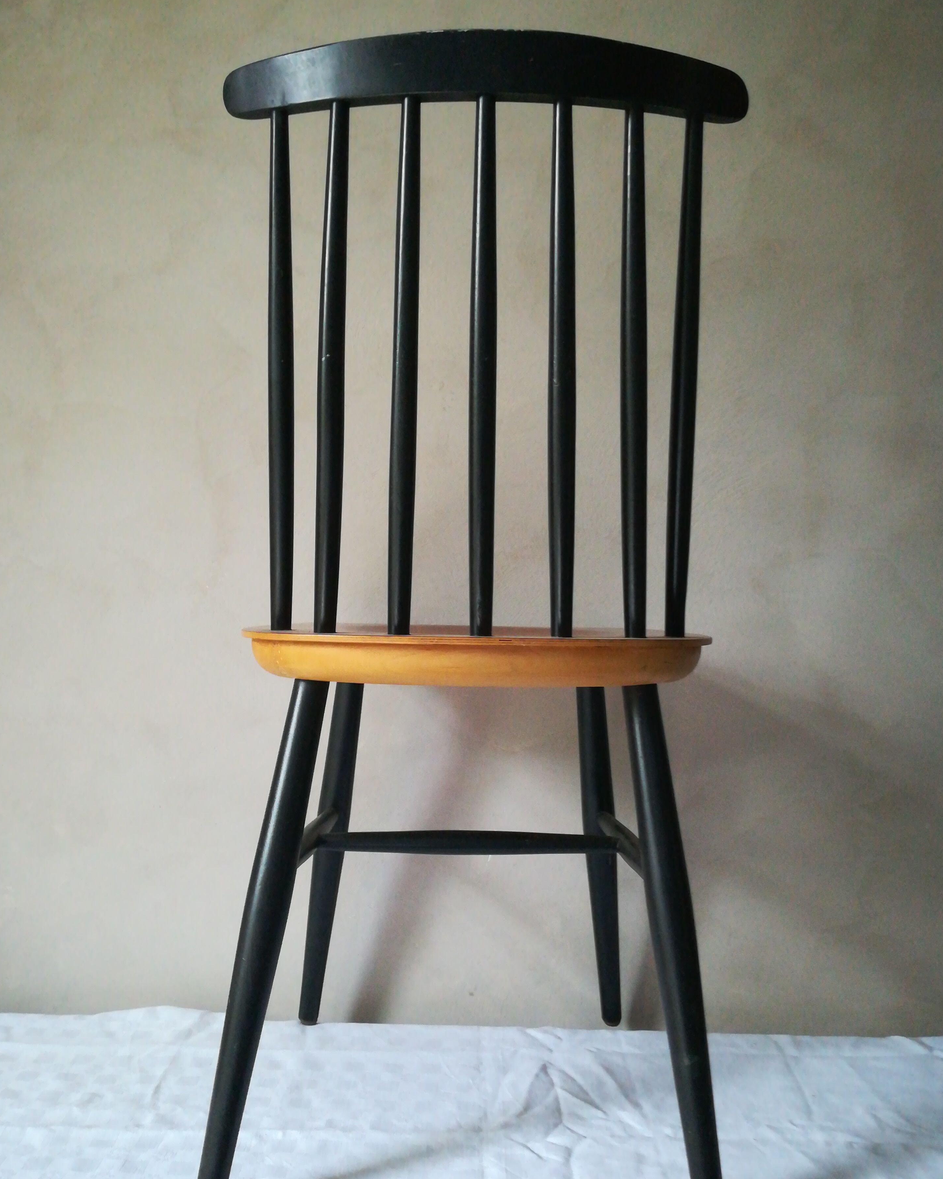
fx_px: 977
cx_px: 468
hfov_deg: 51.5
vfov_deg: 62.2
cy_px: 623
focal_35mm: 28
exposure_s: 1/25
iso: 500
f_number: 2.2
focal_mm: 3.83
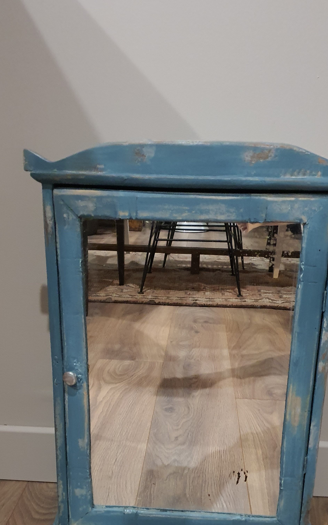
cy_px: 327
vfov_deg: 52.2
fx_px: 529
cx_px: 163
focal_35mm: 37
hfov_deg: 34.4
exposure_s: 1/33
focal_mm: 4.3
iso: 640
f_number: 1.5
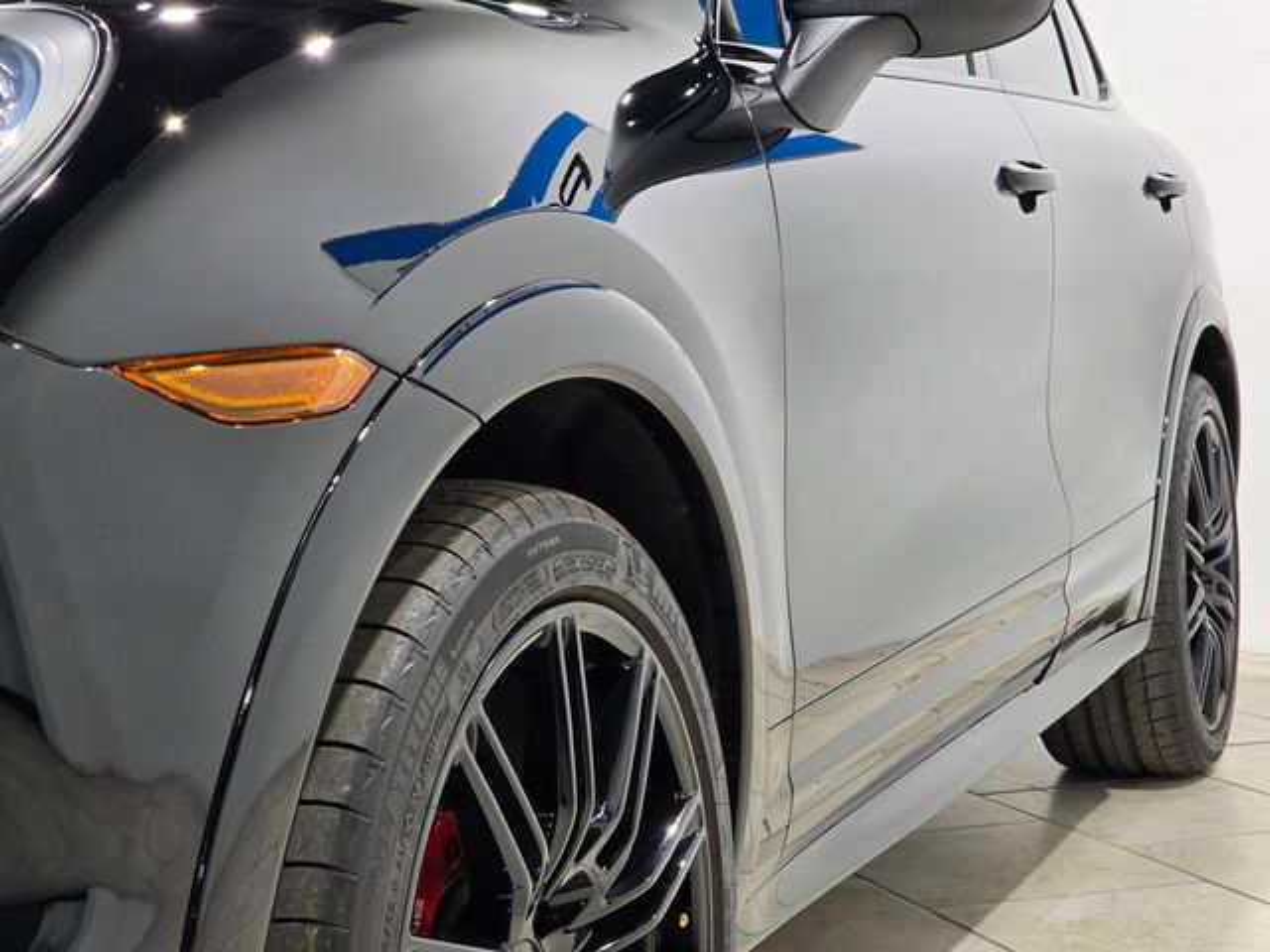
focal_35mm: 69
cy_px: 476
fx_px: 2531
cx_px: 635
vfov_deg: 21.3
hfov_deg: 28.2
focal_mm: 7.9
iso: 320
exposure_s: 1/120
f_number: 2.4
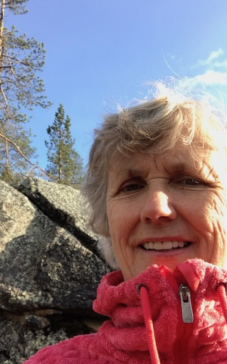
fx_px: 377
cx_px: 79
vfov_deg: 51.5
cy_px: 190
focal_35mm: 38
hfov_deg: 33.3
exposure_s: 1/248
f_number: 2.2
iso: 25
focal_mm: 2.87
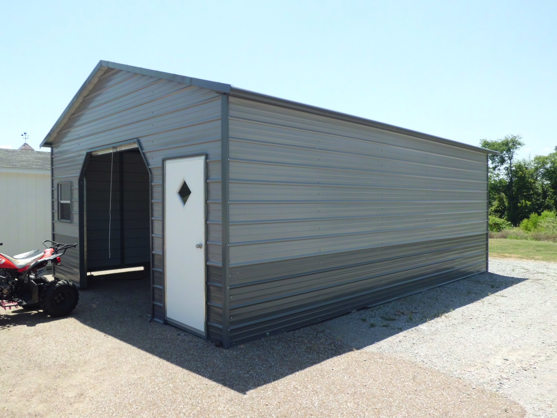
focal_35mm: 26
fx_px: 418
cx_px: 278
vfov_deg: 53.1
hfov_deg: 67.3
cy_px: 209
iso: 64
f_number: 7.9
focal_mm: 4.7
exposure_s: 1/100
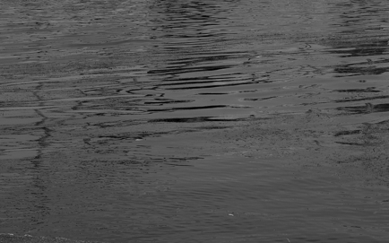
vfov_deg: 10.3
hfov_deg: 16.3
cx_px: 400
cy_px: -27
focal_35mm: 125
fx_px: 1325
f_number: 6.3
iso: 100
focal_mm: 35
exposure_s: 1/1000
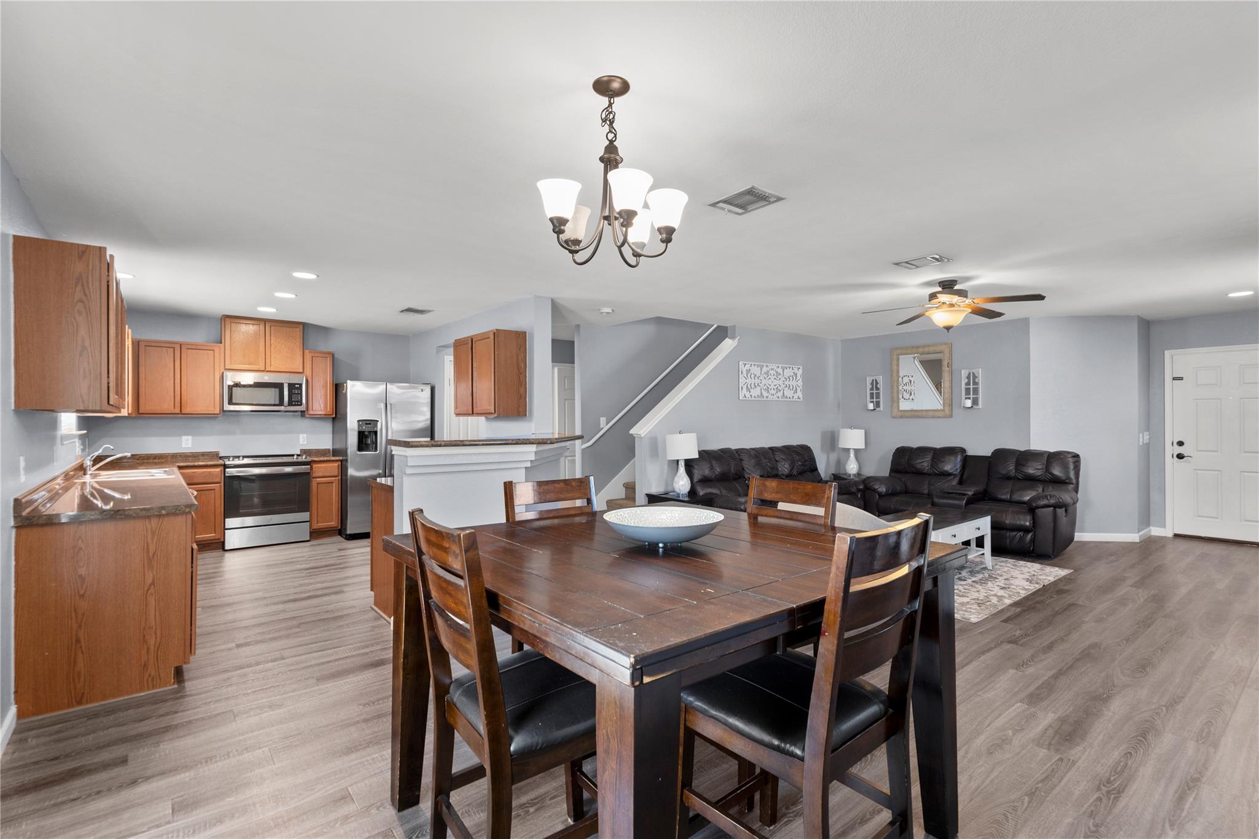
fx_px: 559
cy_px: 420
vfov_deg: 73.7
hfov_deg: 96.7
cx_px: 630
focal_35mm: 16
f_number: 8
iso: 250
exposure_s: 1/2.5
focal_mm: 16
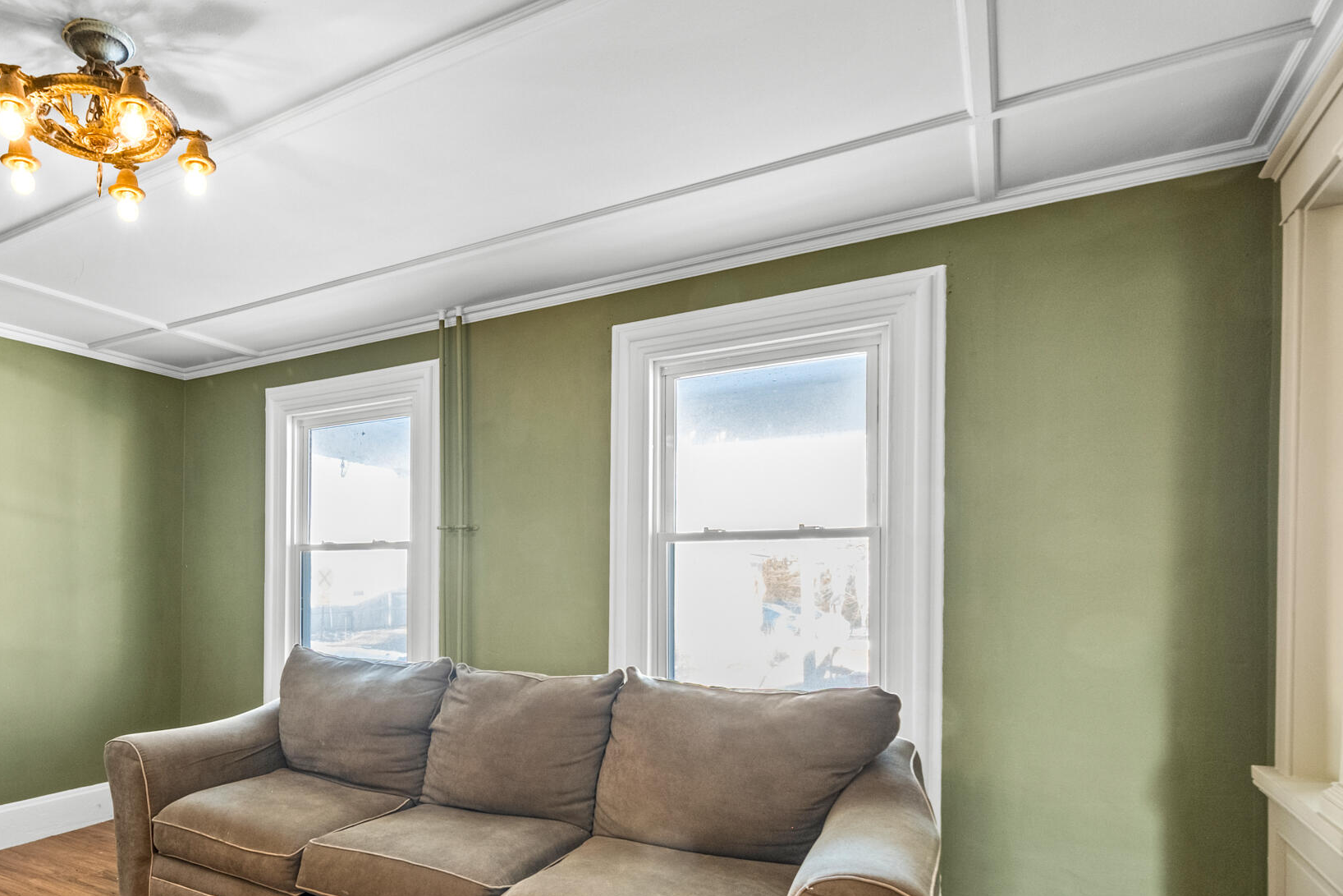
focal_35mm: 22
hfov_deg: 74.8
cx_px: 394
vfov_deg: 56.2
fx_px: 821
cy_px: 584
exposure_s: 1/1.67
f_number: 8
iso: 500
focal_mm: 8
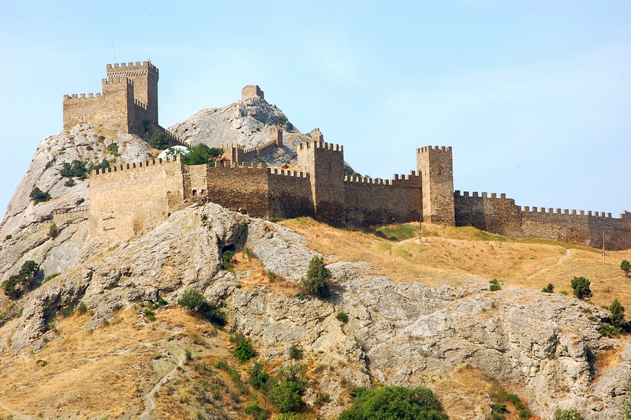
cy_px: 210
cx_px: 316
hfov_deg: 24.6
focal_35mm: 82
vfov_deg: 16.5
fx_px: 1445
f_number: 8
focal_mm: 55
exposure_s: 1/400
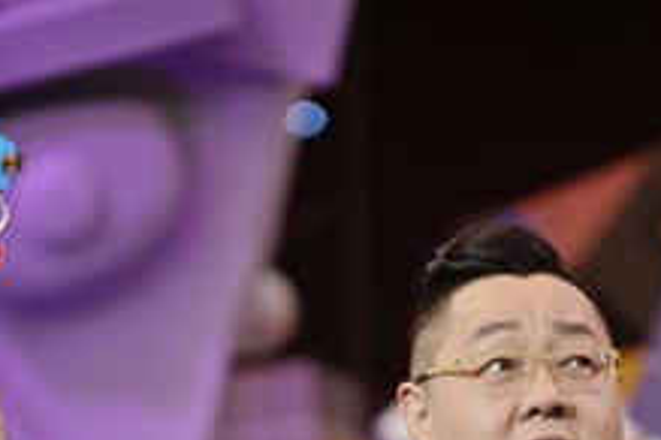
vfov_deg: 2.5
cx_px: 299
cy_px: 576
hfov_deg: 3.8
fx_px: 10043
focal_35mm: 547
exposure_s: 1/200
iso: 320
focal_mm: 200
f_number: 2.8
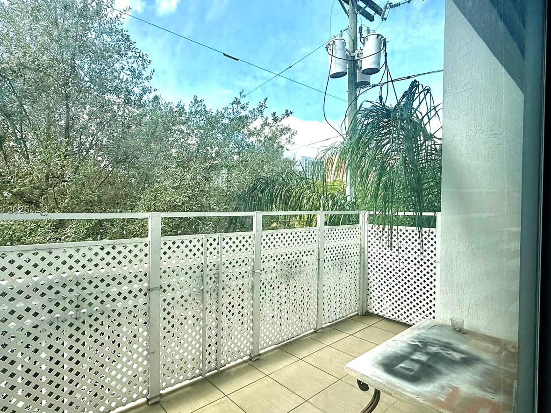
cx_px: 254
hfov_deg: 84.5
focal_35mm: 19
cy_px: 211
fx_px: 302
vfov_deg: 68.7
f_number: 2.2
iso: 50
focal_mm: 2.22
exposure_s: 1/1211
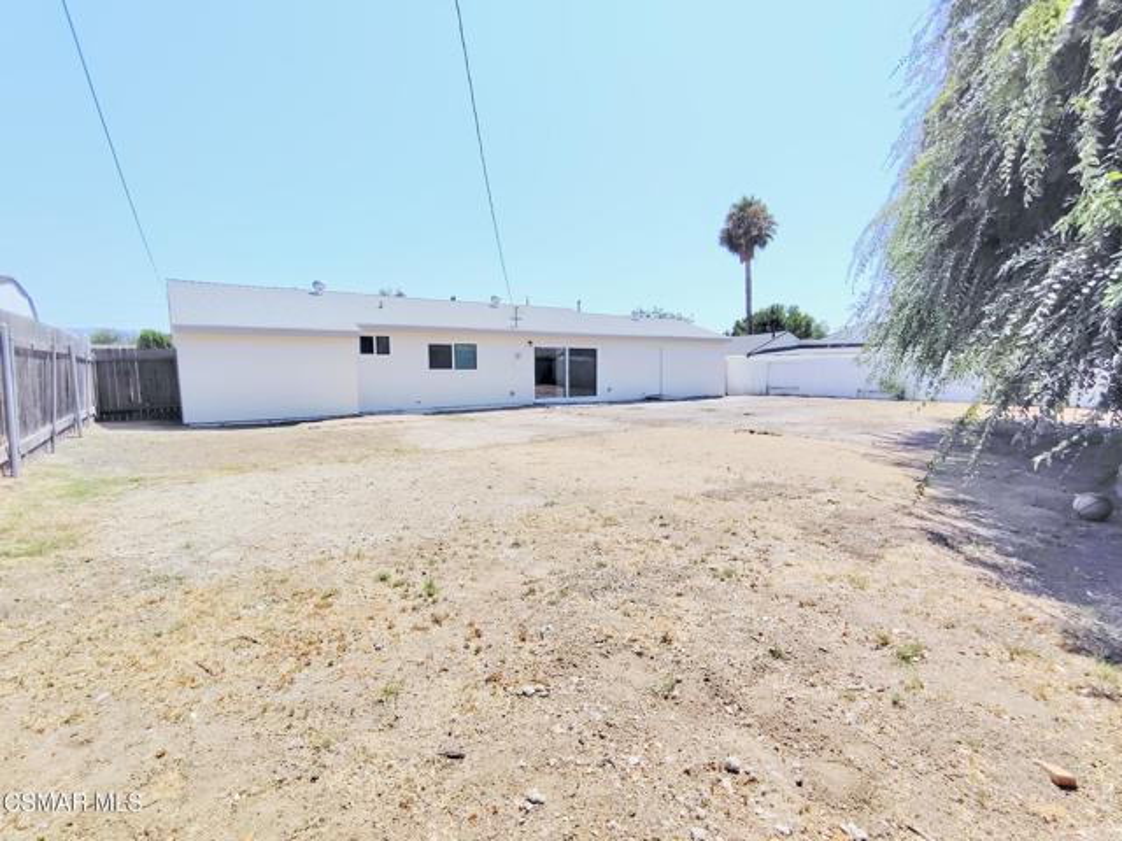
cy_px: 420
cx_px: 561
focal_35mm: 16
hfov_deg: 94.5
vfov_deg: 78.1
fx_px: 519
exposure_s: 1/1380
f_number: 2.2
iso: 101
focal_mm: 2.13
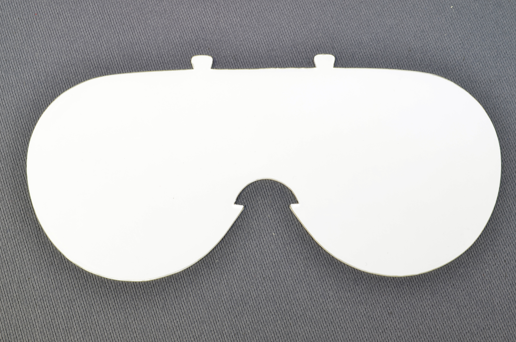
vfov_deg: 23.3
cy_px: 173
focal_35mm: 58
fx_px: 830
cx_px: 259
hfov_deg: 34.5
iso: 125
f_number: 20
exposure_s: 8
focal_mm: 38
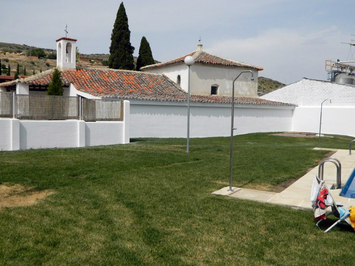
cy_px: 133
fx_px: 359
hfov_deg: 52.6
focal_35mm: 35
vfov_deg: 40.7
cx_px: 178
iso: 110
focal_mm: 6.2
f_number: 9.4
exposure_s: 1/400
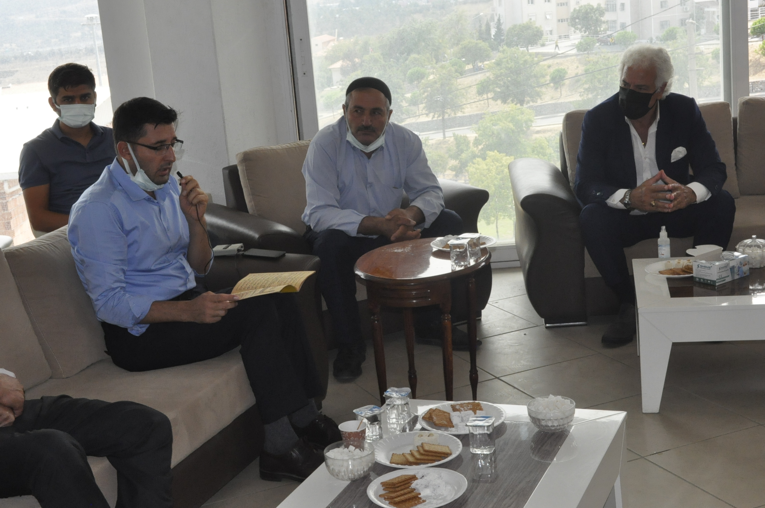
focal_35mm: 57
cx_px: 382
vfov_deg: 23.7
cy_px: 254
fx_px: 1210
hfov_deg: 35.1
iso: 2000
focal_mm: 38
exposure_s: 1/200
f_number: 16
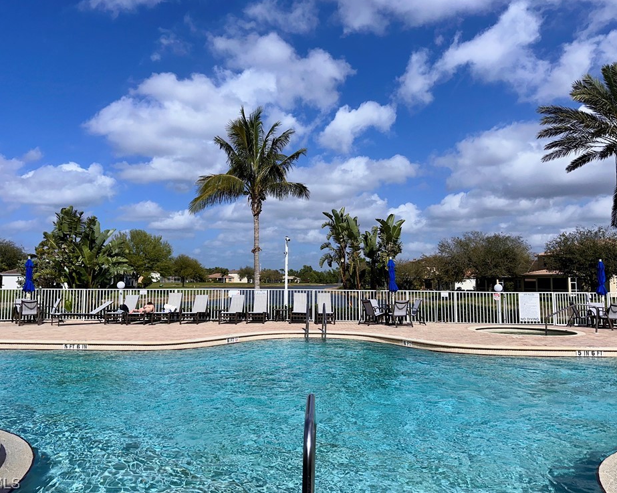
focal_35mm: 26
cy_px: 242
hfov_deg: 66.0
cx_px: 299
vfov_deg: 54.9
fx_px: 475
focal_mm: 6.86
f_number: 1.78
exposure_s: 1/15625
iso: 50
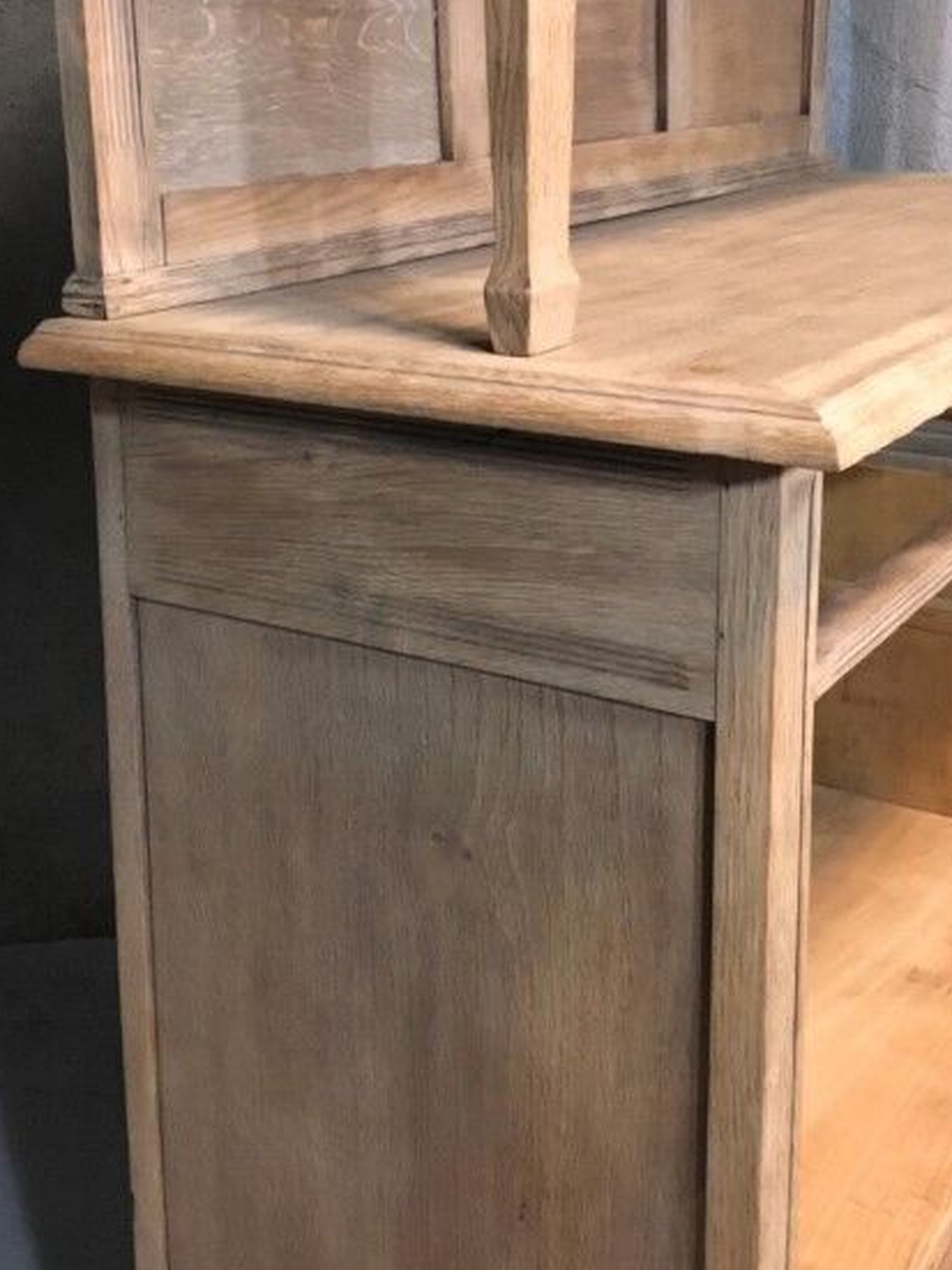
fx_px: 1651
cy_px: 424
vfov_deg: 41.5
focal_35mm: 45
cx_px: 477
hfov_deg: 32.2
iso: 250
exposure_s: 1/17
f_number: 2.4
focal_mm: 3.3
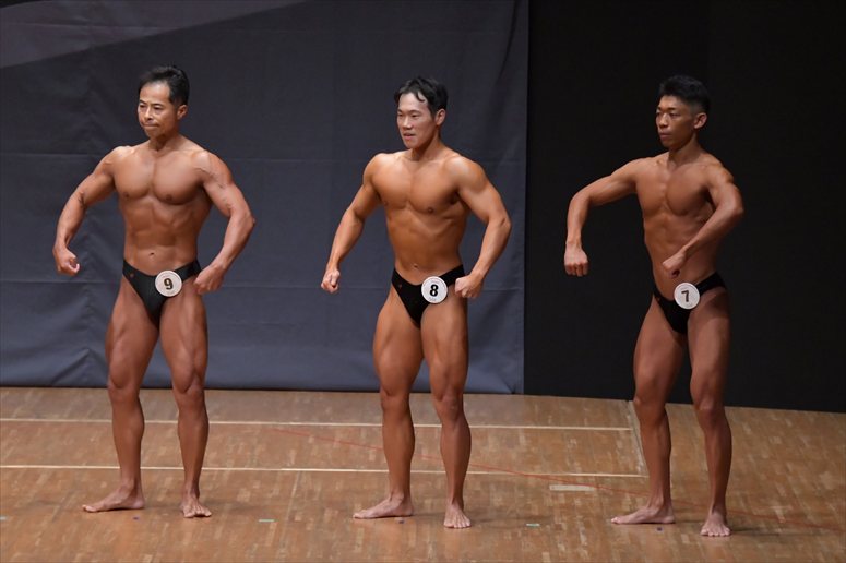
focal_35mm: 255
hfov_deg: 8.1
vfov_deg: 5.4
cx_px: 423
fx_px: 5990
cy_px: 282
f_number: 5.6
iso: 6400
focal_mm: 170
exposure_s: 1/400
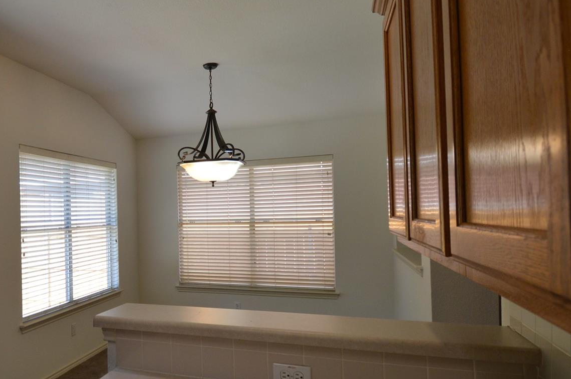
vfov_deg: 47.6
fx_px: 428
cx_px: 132
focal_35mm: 27
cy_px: 223
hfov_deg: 62.9
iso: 400
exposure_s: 1/60
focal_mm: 10
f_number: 4.5
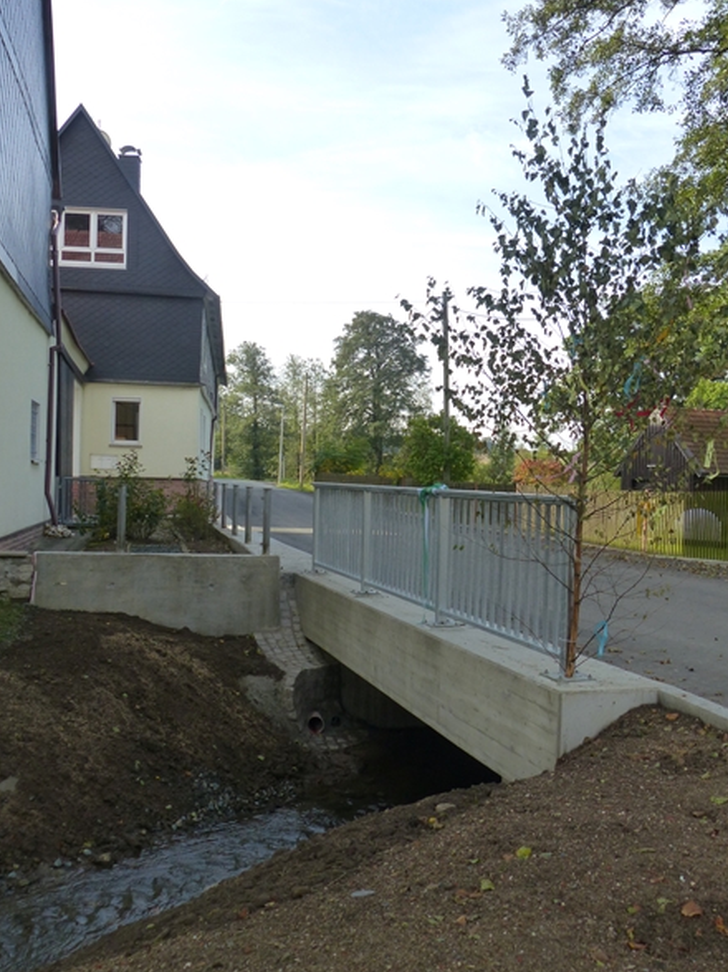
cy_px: 498
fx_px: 1010
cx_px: 386
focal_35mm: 36
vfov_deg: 51.4
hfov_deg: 39.6
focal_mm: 5.8
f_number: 4
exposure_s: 1/320
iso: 160
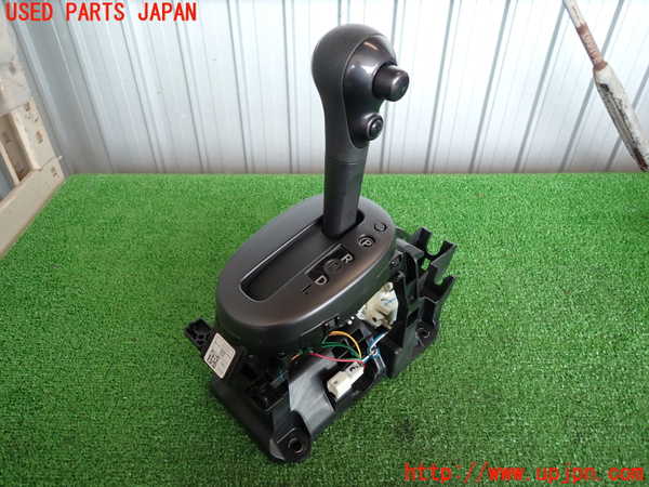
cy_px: 244
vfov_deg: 54.9
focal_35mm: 25
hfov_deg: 69.4
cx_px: 324
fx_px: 469
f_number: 2
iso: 100
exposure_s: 1/80
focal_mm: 4.5
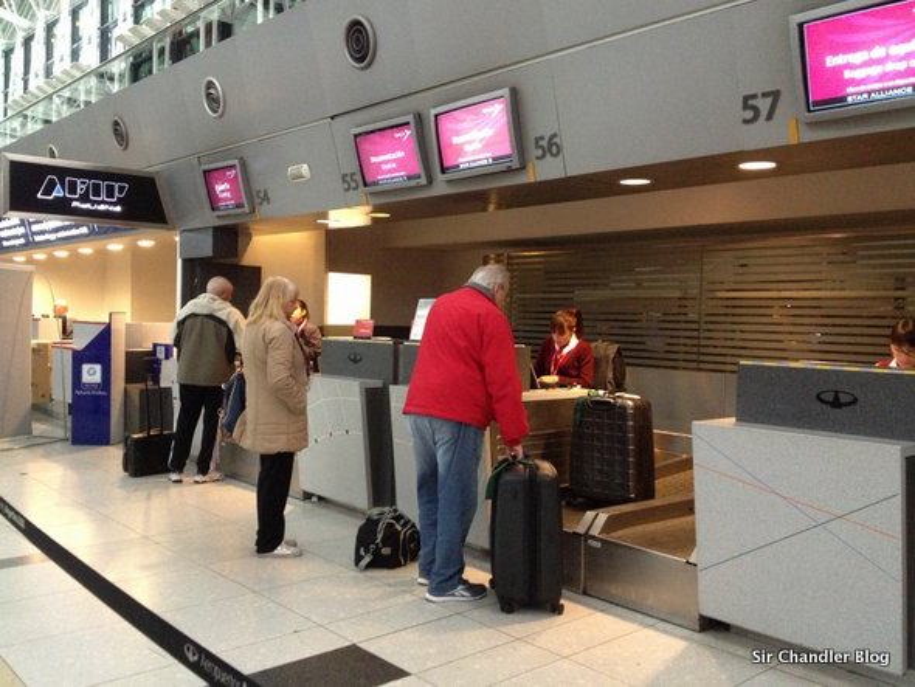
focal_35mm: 35
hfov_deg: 52.6
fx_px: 926
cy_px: 344
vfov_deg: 40.7
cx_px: 458
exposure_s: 1/20
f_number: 2.4
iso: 400
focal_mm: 4.28
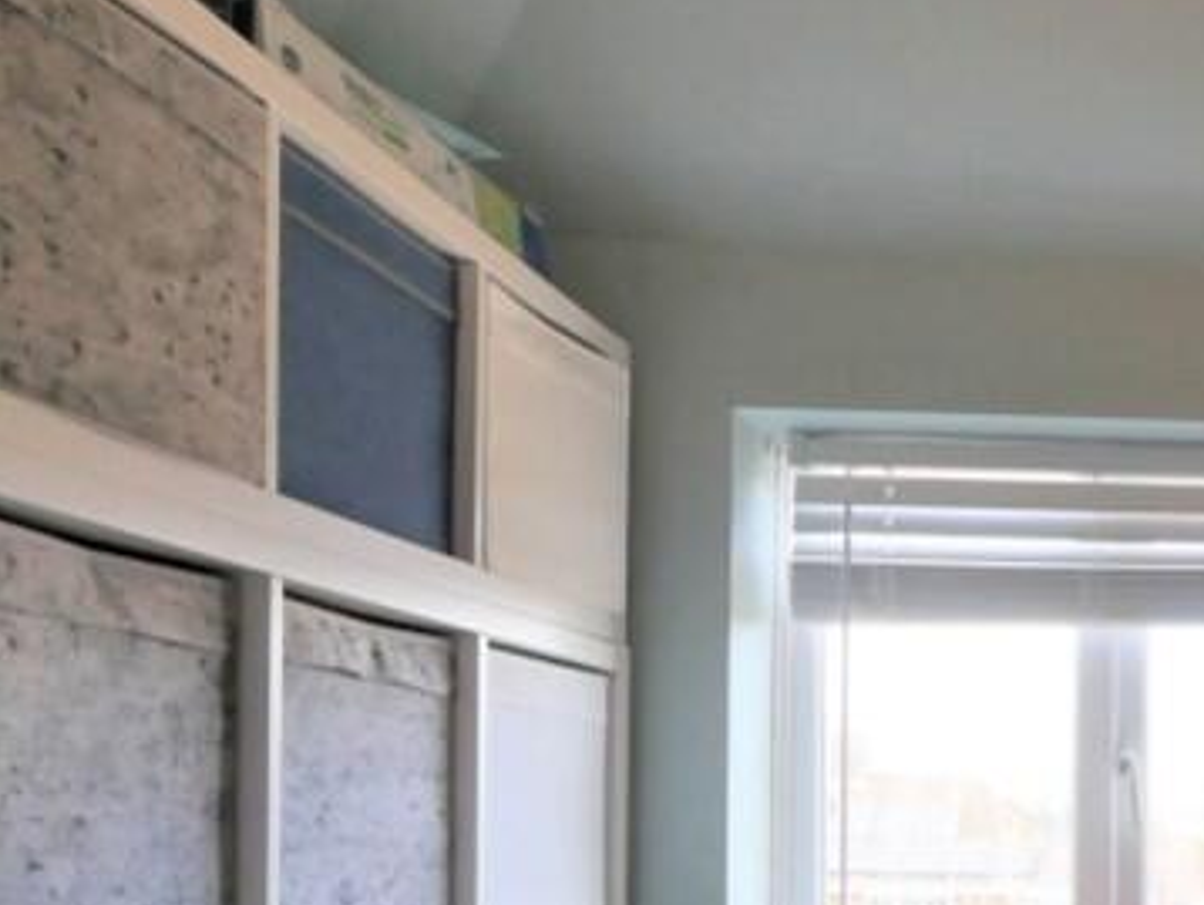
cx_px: 1389
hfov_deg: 37.4
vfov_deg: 33.4
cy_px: 876
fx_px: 1392
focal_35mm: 40
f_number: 4
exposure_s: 1/60
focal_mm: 7
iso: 250
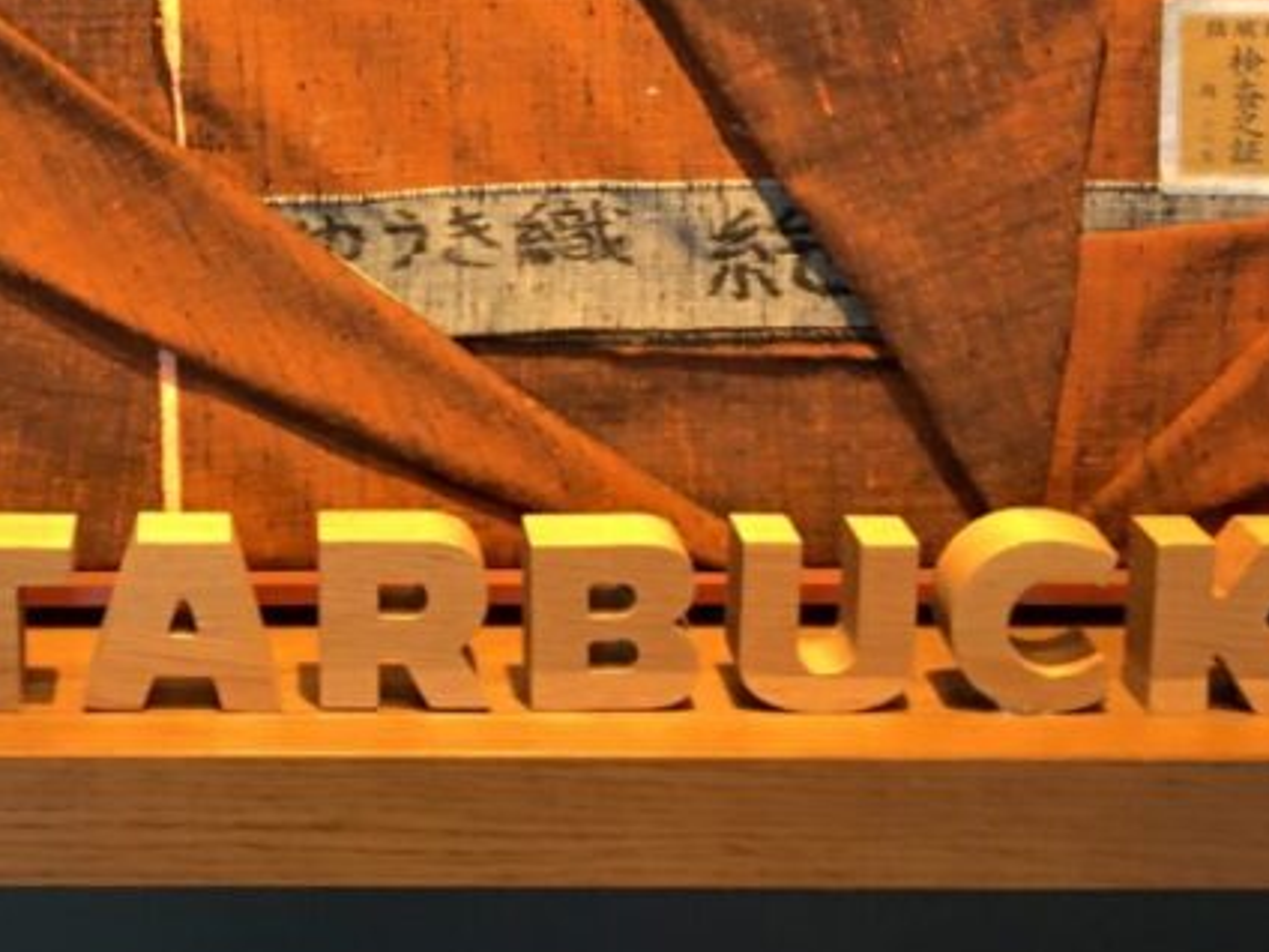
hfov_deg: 27.0
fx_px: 2566
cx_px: 186
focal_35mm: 70
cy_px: -57
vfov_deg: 20.2
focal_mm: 4.15
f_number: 2.2
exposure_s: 1/30
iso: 100
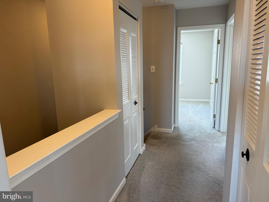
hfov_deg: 71.6
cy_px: 101
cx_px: 134
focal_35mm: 24
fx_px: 187
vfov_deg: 56.8
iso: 160
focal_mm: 6.76
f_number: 1.78
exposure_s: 1/120
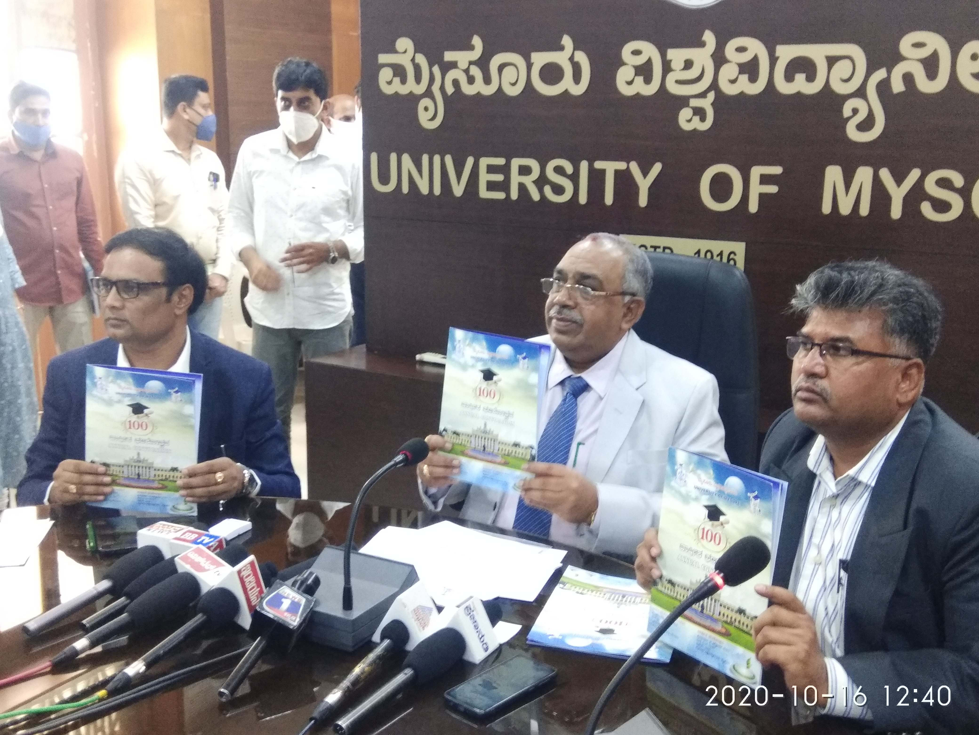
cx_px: 490
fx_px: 594
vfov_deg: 63.4
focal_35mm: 21
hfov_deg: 79.0
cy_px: 368
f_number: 2
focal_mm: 3.57
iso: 640
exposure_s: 1/17
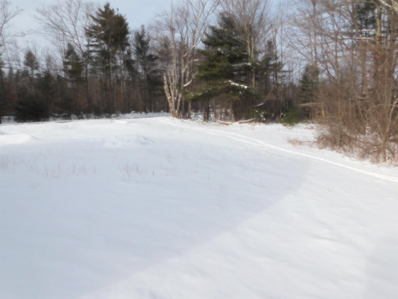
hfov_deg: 73.9
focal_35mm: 23
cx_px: 199
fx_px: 264
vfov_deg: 58.9
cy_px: 150
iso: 125
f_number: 6
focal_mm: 4
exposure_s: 1/640
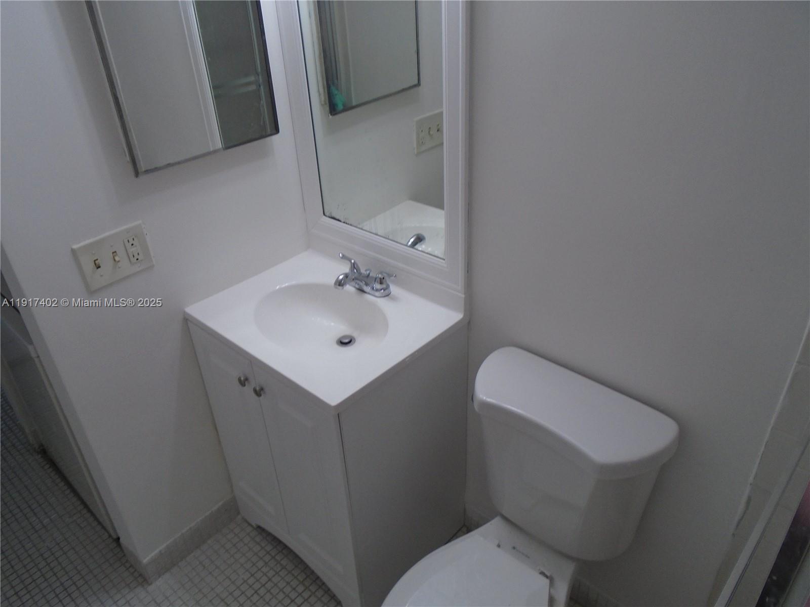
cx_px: 405
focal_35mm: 26
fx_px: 608
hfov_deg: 67.3
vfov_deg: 53.1
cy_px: 304
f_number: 3.2
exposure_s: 1/50
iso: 100
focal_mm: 4.6
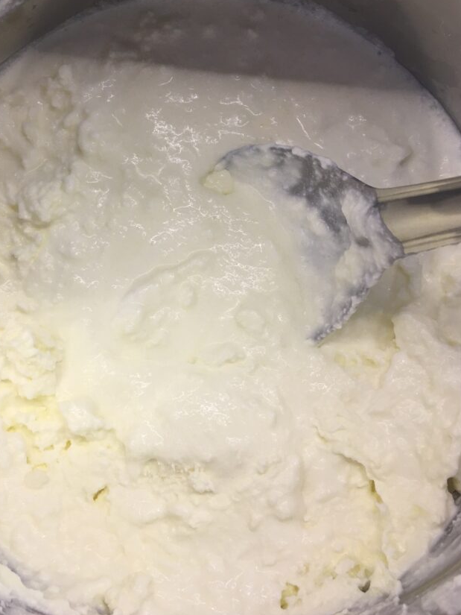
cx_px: 194
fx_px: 639
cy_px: 253
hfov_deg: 39.6
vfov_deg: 51.1
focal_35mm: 36
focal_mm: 4.15
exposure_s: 1/17
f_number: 2.2
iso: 50
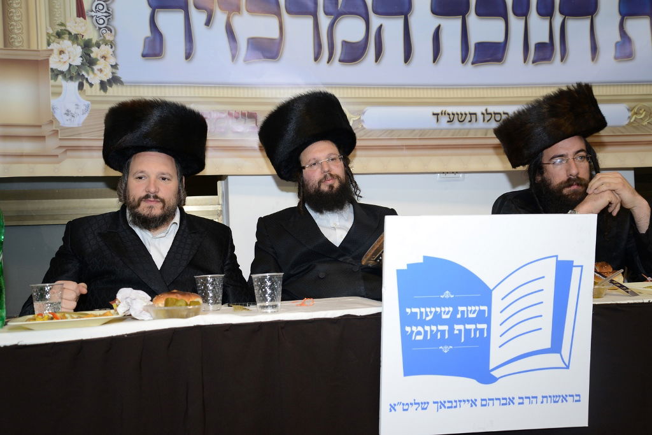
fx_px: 724
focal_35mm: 40
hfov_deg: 48.5
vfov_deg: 33.4
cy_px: 218
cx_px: 326
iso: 800
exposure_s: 1/125
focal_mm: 40
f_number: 5
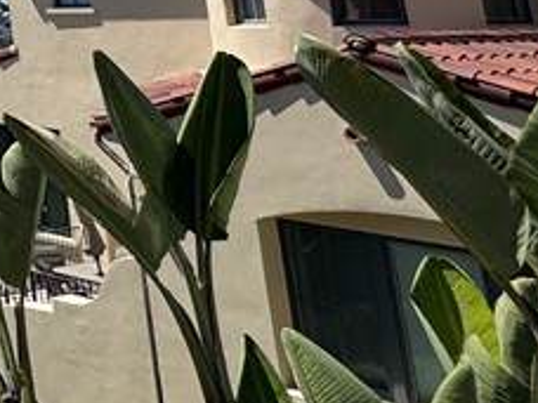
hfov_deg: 19.8
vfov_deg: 20.4
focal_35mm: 63
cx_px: -491
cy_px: -181
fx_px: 979
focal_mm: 2.22
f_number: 2.2
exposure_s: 1/2874
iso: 50
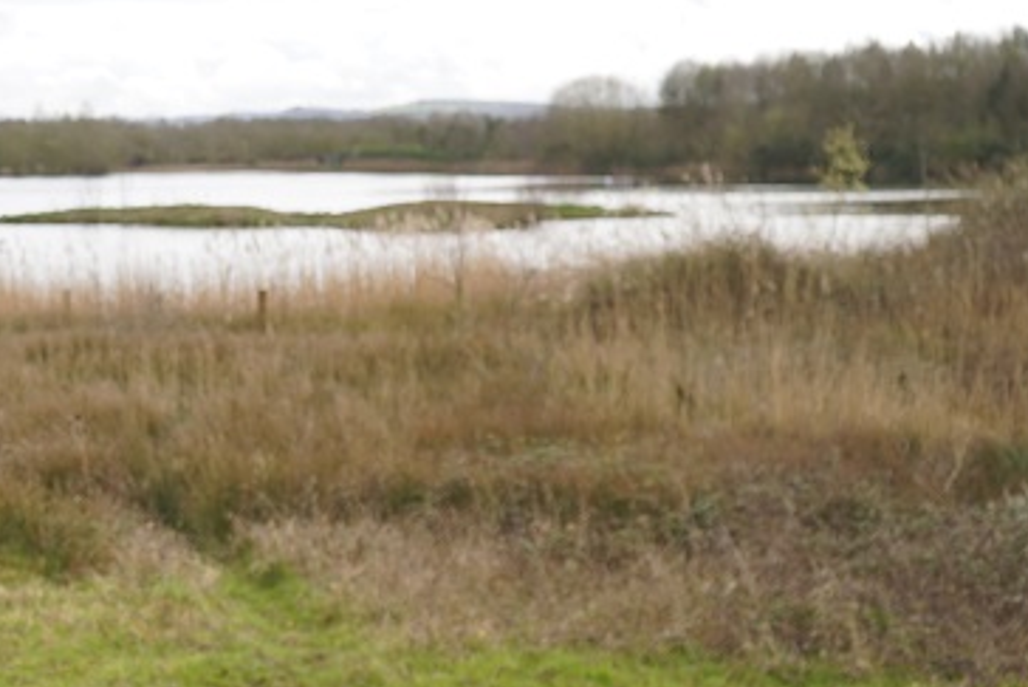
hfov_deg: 32.2
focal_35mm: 61
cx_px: 240
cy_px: 280
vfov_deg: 22.3
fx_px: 1742
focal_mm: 37
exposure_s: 1/400
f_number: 4.5
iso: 100
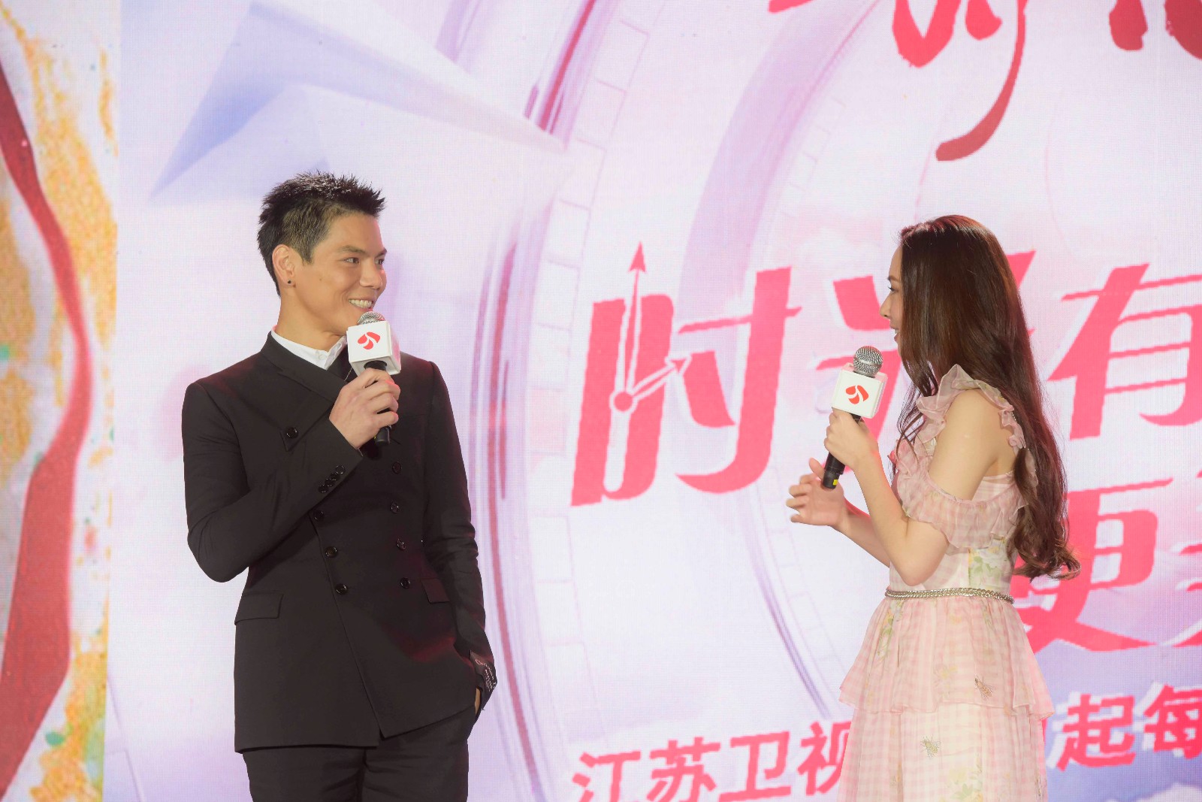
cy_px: 401
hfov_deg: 12.8
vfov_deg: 8.6
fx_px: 5342
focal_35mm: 160
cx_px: 601
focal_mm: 160
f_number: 7.1
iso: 1000
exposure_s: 1/100
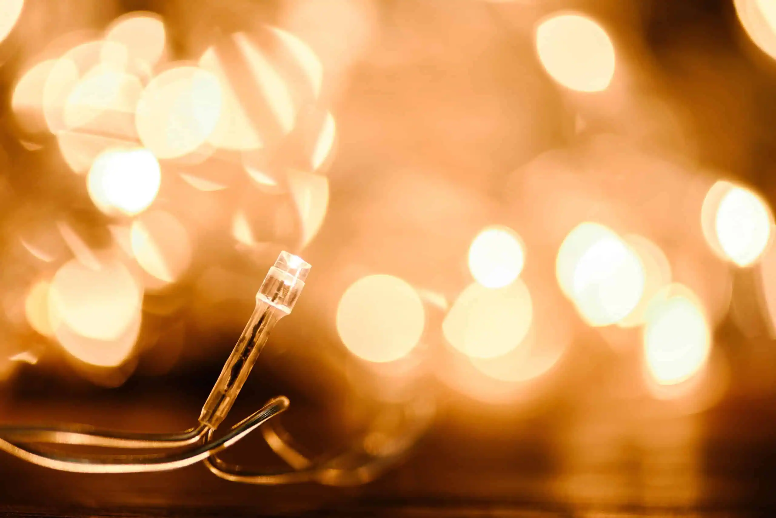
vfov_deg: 13.1
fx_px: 2264
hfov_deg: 19.4
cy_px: 259
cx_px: 388
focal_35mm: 105
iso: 200
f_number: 3.3
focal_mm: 105
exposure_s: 1/50
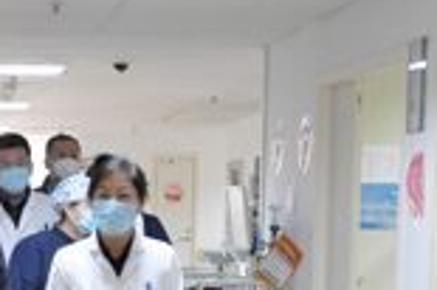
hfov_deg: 18.3
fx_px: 1322
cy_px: 336
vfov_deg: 12.3
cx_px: 3
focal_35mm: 109
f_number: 4
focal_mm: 28
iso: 2500
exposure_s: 1/30
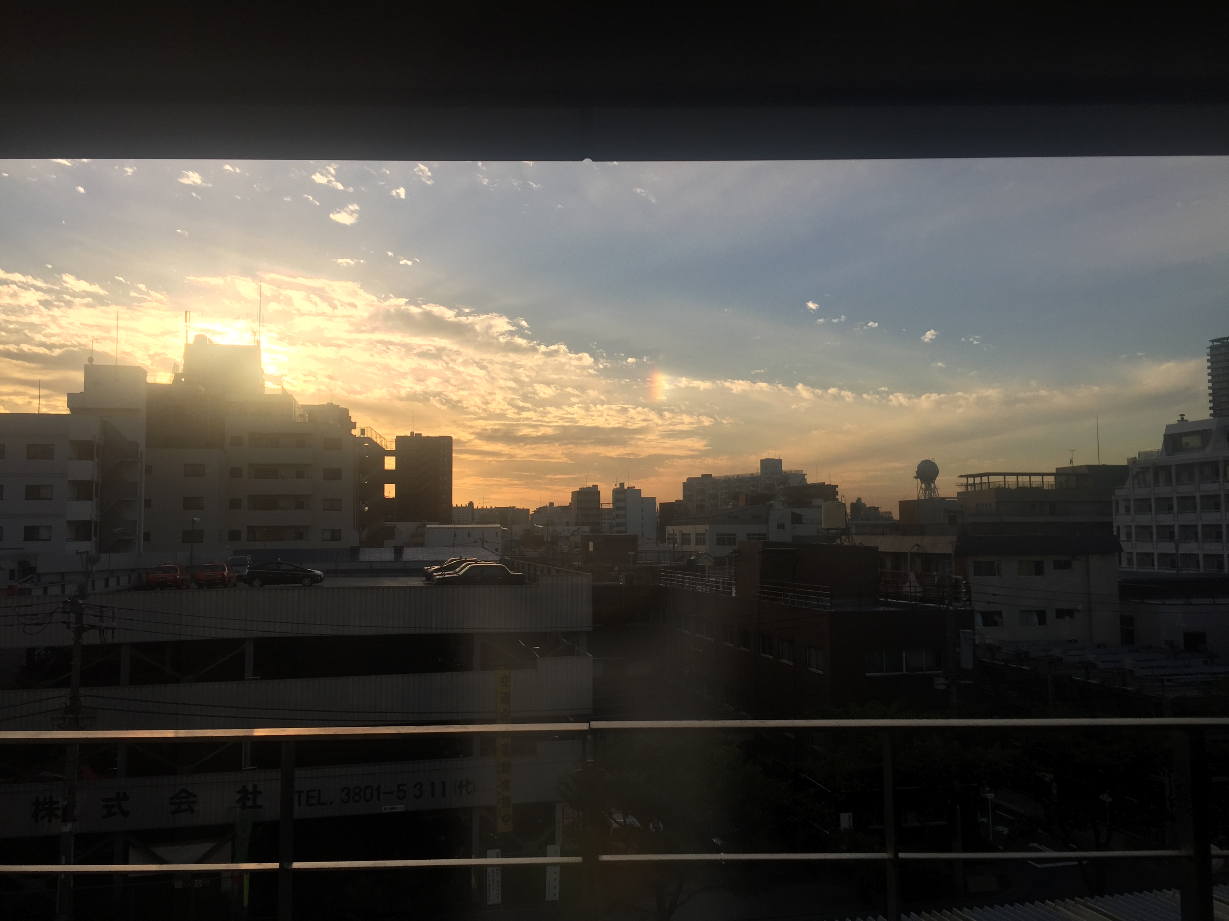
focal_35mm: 29
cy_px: 460
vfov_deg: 48.2
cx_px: 614
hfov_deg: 61.7
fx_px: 1030
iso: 32
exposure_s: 1/1014
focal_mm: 4.15
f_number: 2.2
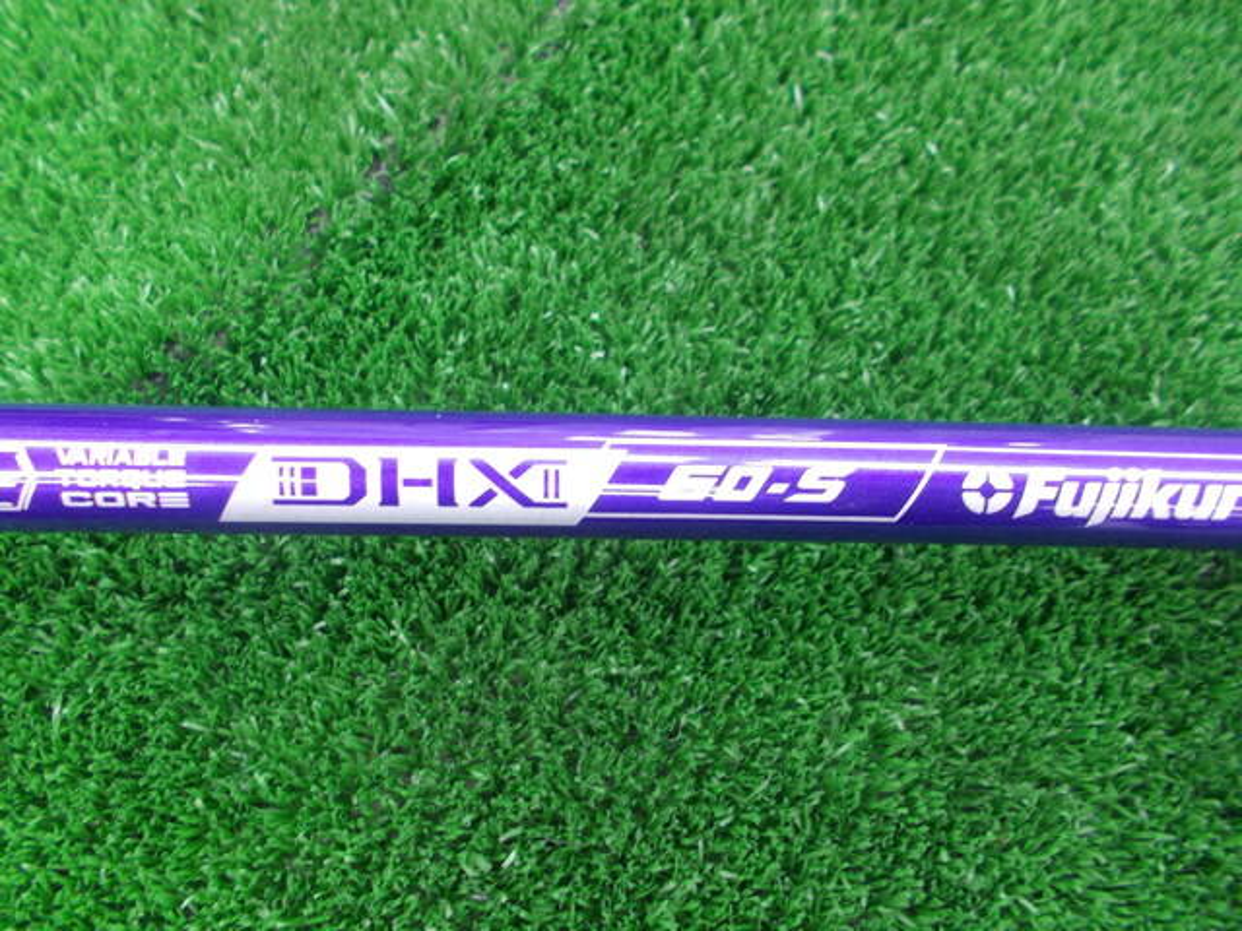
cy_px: 466
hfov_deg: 67.3
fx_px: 933
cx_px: 621
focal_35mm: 26
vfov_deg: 53.1
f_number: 3.2
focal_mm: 4.6
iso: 200
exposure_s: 1/10
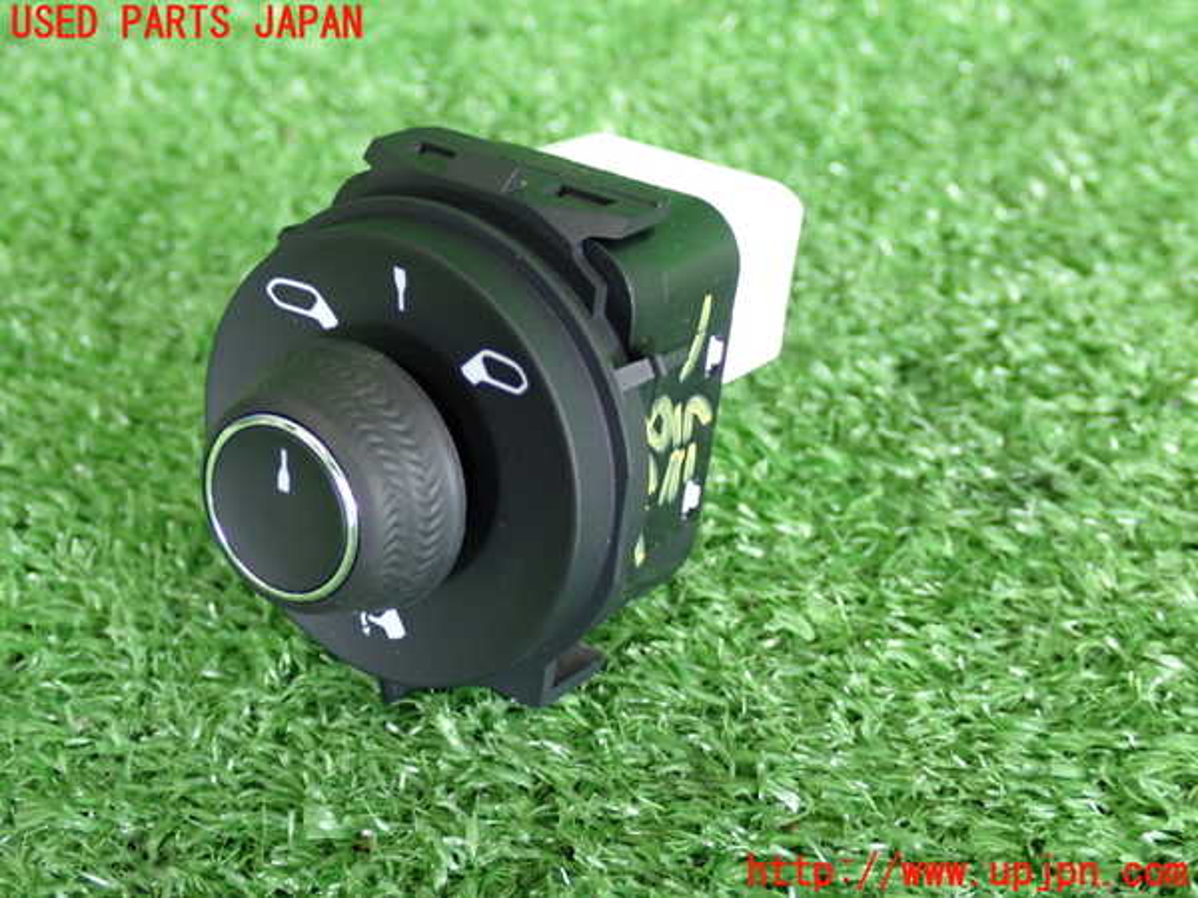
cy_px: 449
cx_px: 599
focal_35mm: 54
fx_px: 1869
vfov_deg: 27.0
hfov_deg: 35.5
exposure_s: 1/50
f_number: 3.3
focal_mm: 9.65
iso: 500
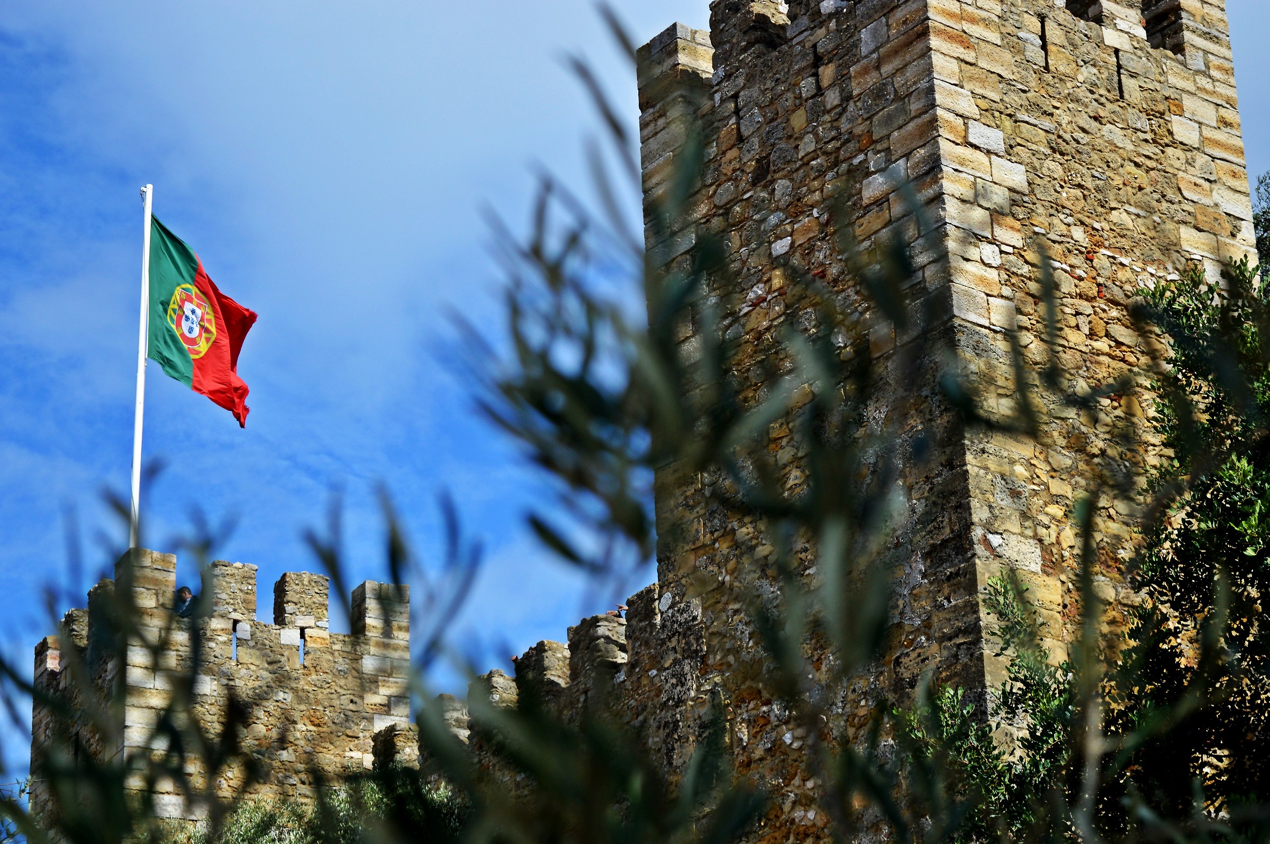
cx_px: 635
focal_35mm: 82
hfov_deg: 24.6
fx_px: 2907
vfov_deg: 16.5
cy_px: 422
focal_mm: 55
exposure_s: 1/1600
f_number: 5.6
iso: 200
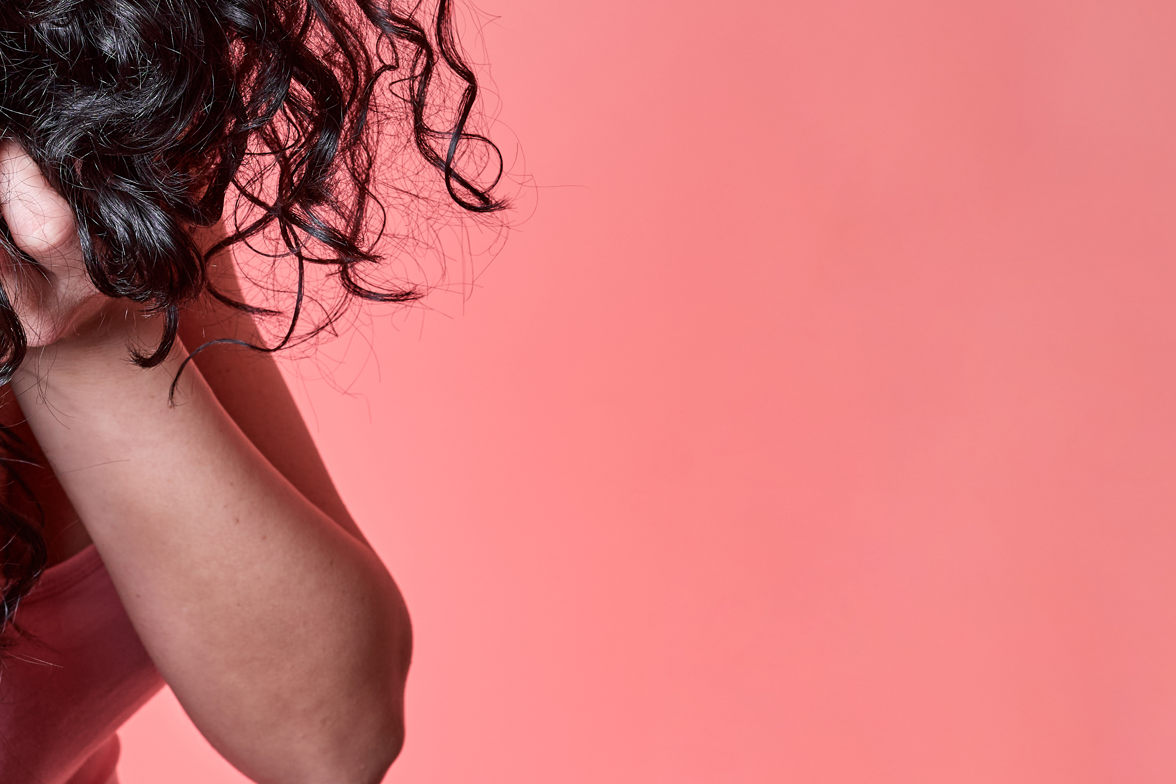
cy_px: 152
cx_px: 197
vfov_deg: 12.4
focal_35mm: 110
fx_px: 3595
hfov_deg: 18.4
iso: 100
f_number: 8
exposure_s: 1/200
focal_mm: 35
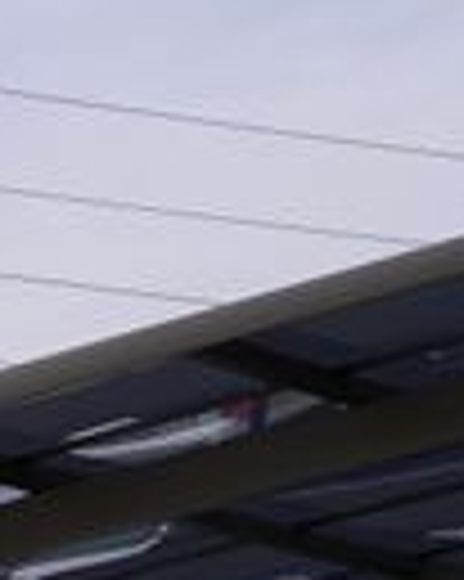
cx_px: -1815
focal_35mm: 224
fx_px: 3850
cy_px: 1481
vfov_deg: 7.9
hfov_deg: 5.4
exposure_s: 1/200
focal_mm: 30
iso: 100
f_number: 10
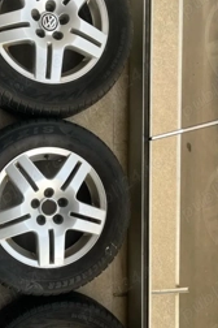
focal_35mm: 43
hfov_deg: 30.5
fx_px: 391
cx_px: 47
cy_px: 203
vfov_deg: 45.1
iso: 50
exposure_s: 1/406
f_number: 1.6
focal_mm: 5.1
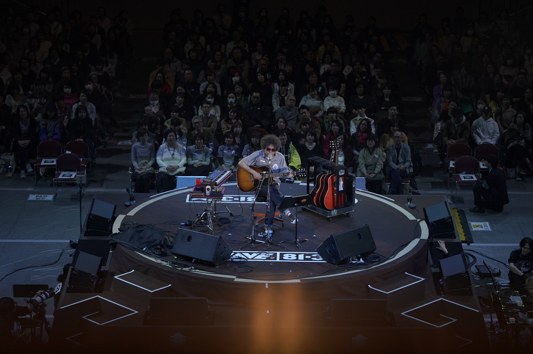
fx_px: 1686
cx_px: 266
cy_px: 177
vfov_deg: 12.0
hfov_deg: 18.0
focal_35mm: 114
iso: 1000
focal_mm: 114
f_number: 2.8
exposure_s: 1/320
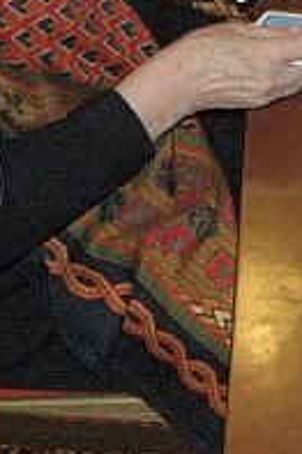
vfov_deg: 11.2
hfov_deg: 7.2
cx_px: 613
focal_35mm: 183
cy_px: 113
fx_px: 2307
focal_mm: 40
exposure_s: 1/60
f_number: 5
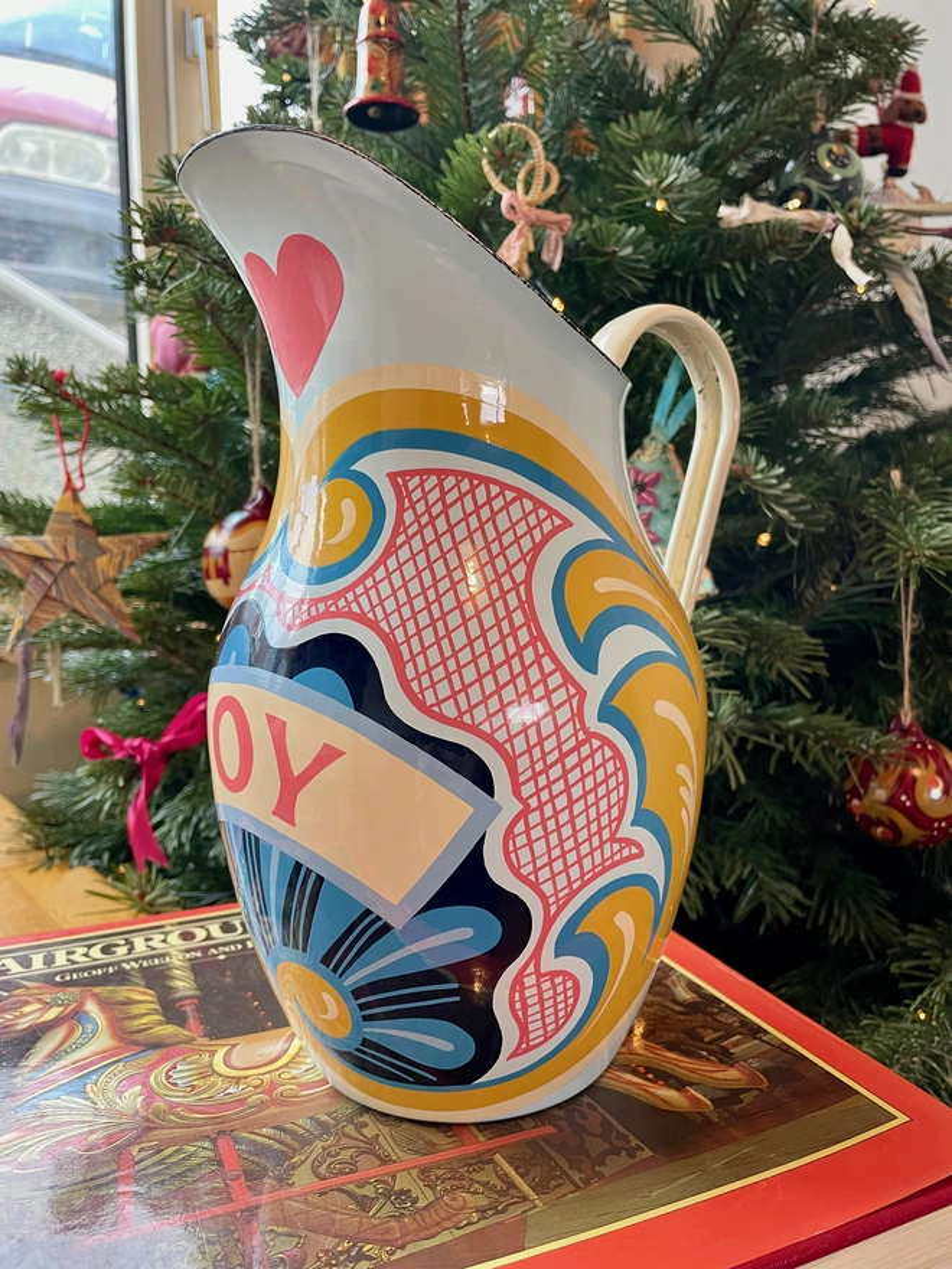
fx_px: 953
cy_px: 634
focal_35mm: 26
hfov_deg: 53.1
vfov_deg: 67.3
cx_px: 476
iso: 125
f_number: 1.6
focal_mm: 4.2
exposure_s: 1/85
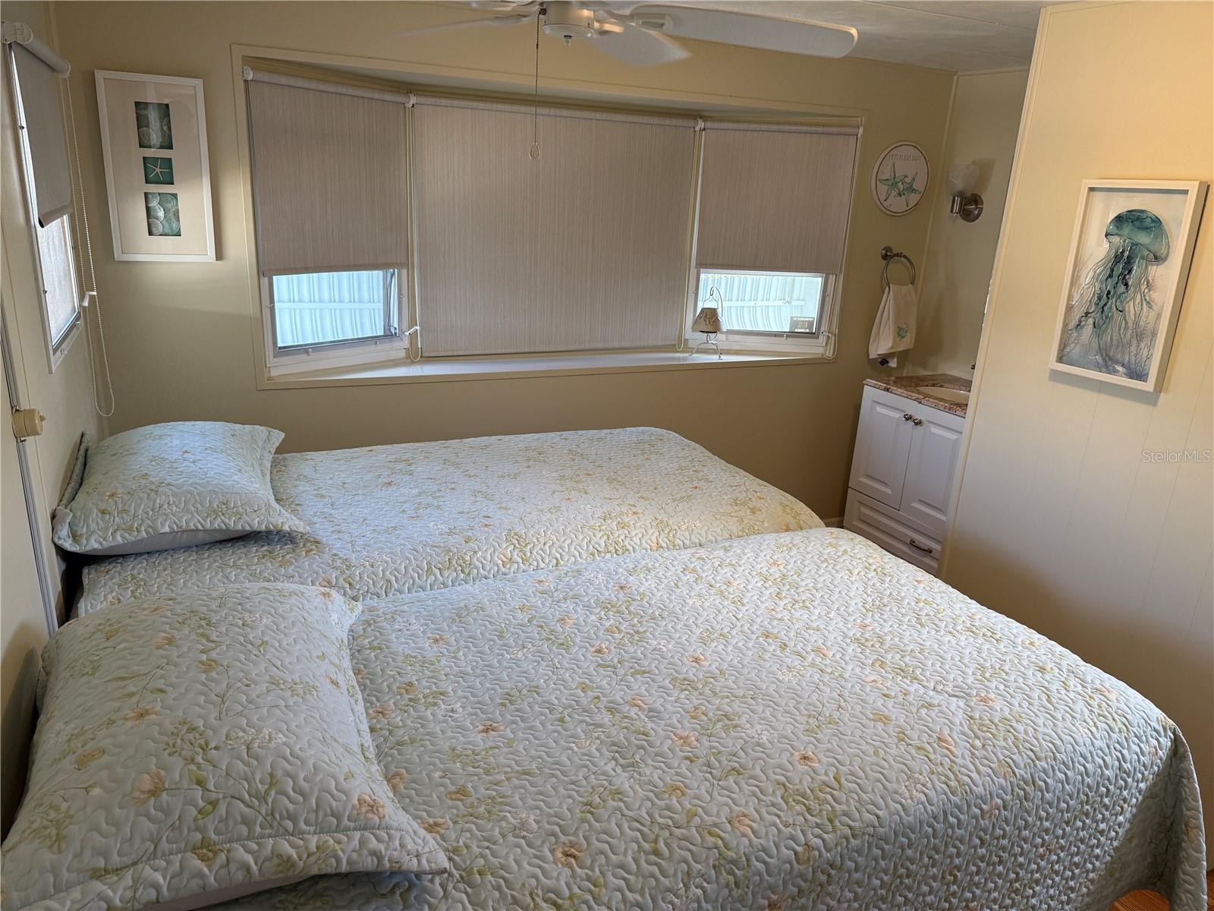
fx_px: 842
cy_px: 456
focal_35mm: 24
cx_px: 607
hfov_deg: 71.6
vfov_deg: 56.8
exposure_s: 1/120
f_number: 1.78
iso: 200
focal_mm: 6.76
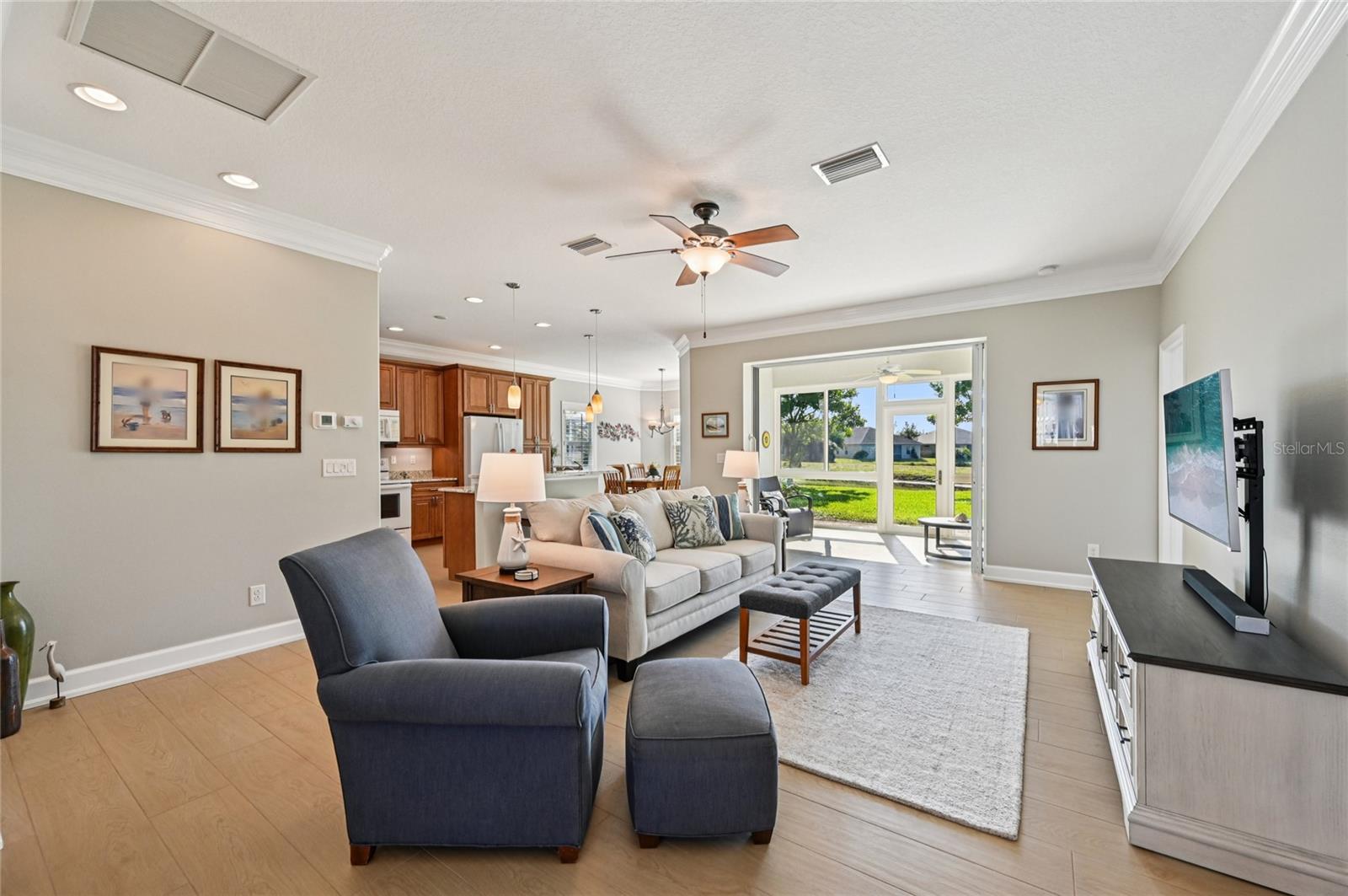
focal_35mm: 14
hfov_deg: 104.3
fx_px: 524
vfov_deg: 81.1
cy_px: 448
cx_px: 674
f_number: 8
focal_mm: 14
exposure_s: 1/200
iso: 400
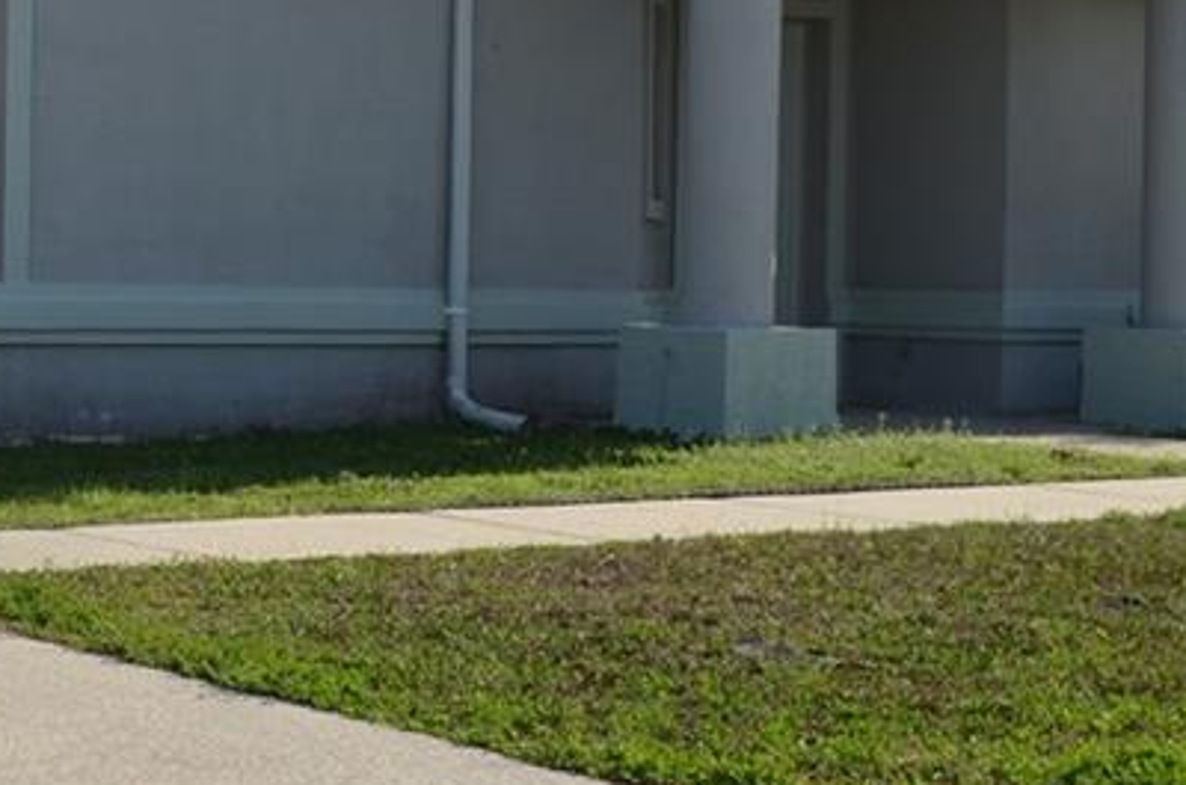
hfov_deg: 17.9
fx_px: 3551
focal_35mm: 108
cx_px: -279
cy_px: 310
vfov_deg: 12.6
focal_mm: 18
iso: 100
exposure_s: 1/400
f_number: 8
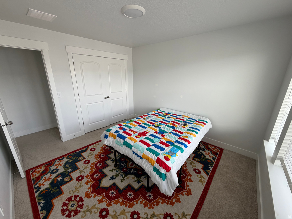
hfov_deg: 102.1
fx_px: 118
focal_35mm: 14
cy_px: 110
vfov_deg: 85.7
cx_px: 146
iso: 80
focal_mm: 2.22
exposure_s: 1/121
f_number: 2.2
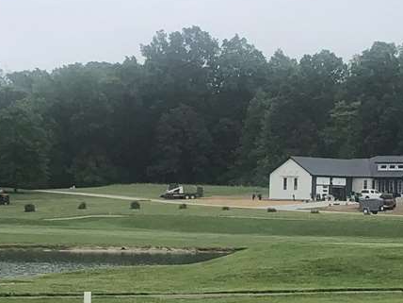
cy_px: 288
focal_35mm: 134
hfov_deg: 14.7
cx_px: 182
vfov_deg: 11.0
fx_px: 1560
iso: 20
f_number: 1.8
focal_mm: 4
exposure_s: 1/883
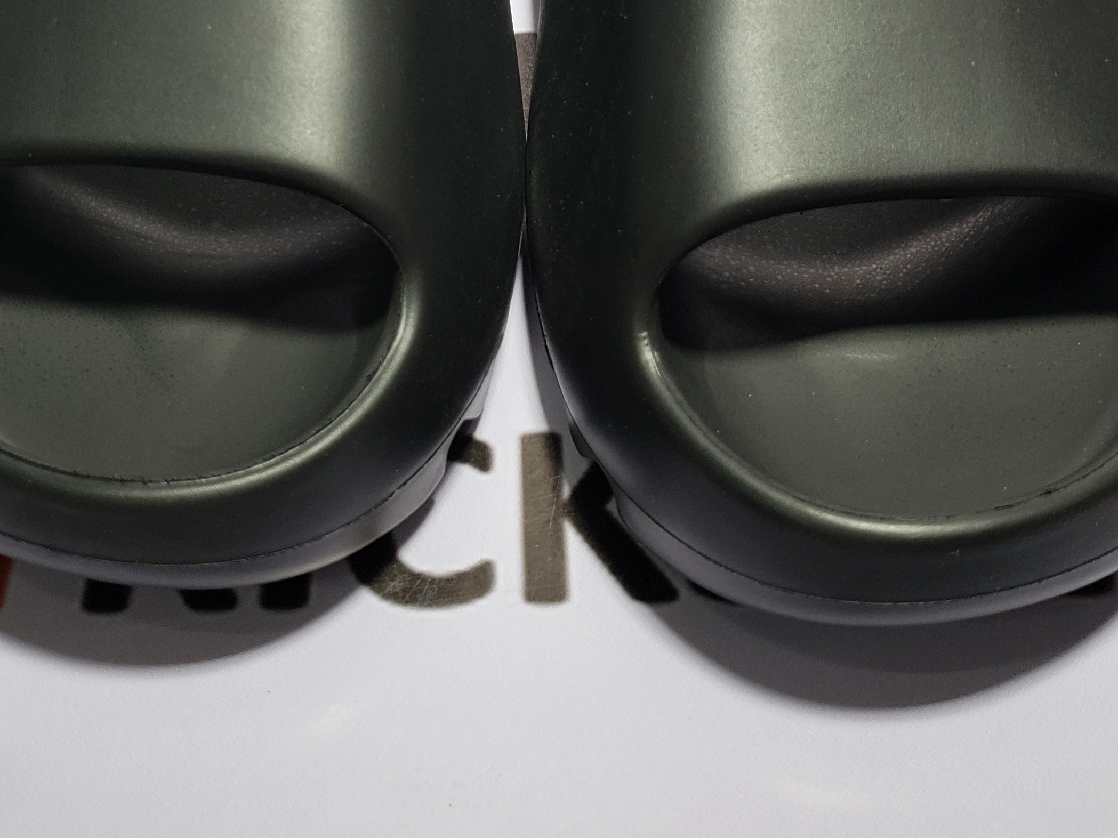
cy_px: 110
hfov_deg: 38.1
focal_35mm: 50
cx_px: 479
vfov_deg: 28.2
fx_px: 1615
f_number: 1.5
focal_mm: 4.3
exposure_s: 1/222
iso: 50
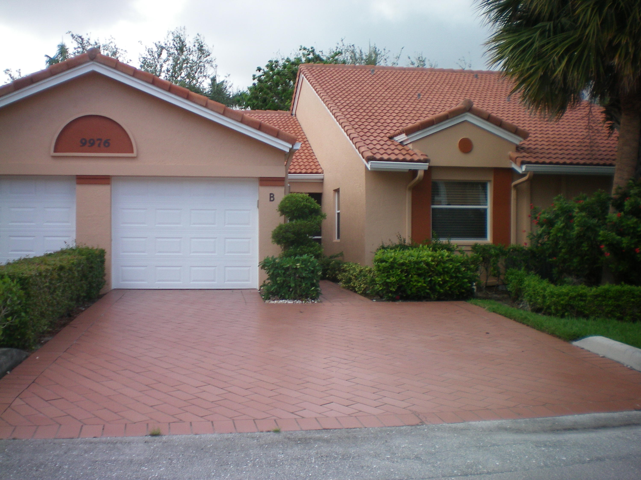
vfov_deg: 37.7
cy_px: 240
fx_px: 704
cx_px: 320
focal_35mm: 38
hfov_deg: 49.0
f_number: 3.1
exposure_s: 1/500
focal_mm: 6.3
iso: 64
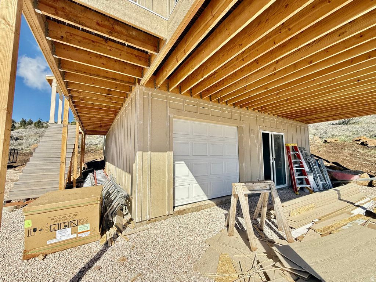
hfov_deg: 102.1
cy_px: 141
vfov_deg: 85.7
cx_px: 188
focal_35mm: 14
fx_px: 152
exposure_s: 1/779
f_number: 2.2
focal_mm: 2.22
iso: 64
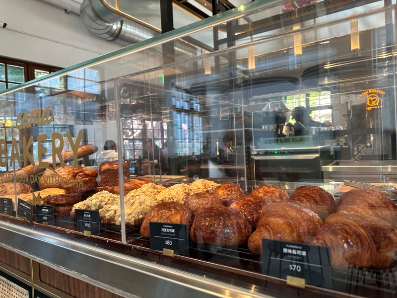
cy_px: 149
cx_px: 198
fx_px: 275
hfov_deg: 71.6
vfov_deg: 56.8
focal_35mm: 24
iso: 200
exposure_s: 1/60
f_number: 1.78
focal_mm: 6.86
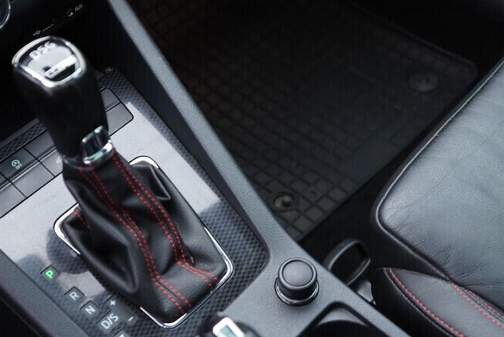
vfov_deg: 24.1
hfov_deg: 35.6
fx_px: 784
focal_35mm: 56
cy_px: 208
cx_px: 229
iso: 250
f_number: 2.8
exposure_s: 1/40
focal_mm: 24
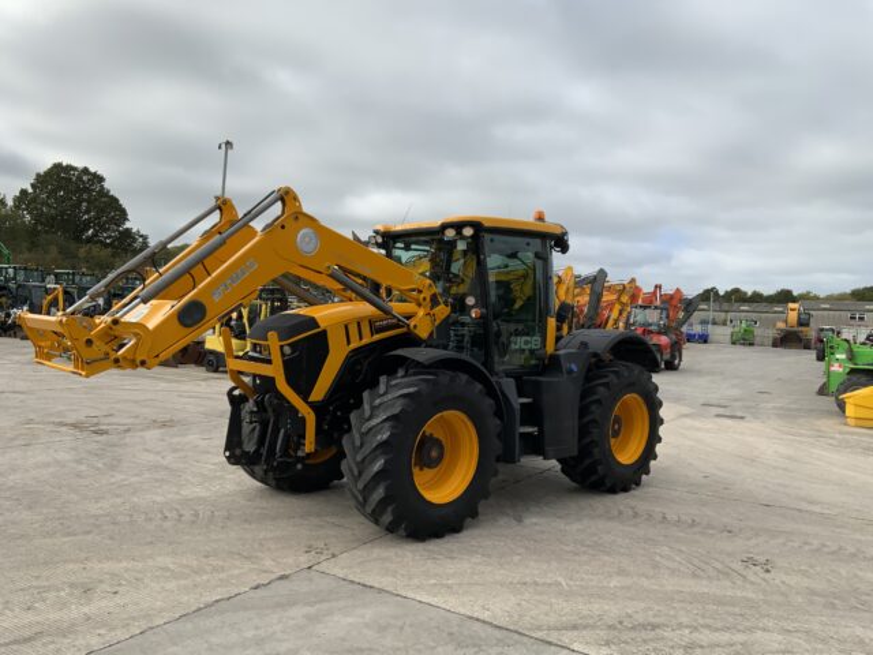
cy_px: 328
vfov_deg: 48.2
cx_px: 436
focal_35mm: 29
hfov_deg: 61.7
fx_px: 731
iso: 16
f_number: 1.8
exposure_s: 1/1675
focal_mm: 3
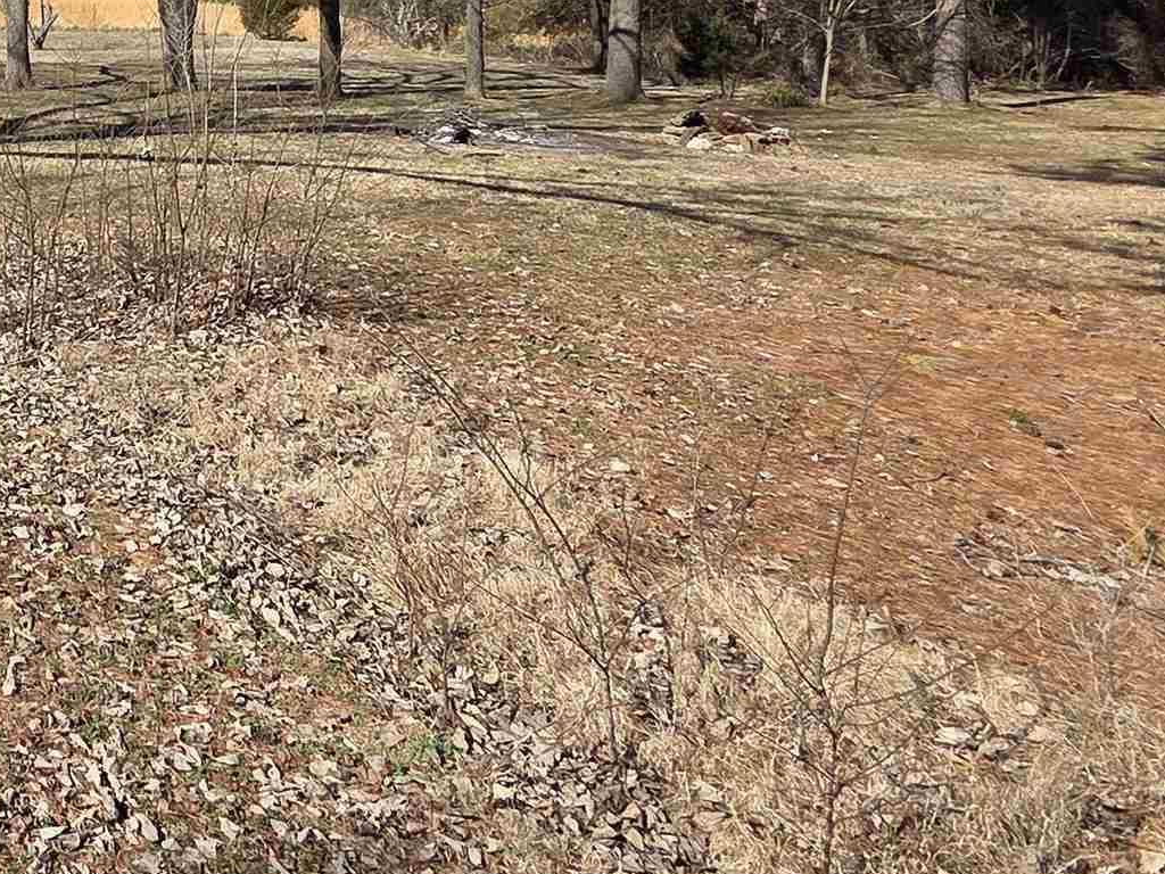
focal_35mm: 39
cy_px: -110
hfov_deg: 33.2
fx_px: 1313
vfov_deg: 32.1
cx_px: -393
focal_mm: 2.2
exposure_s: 1/1659
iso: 50
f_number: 2.2
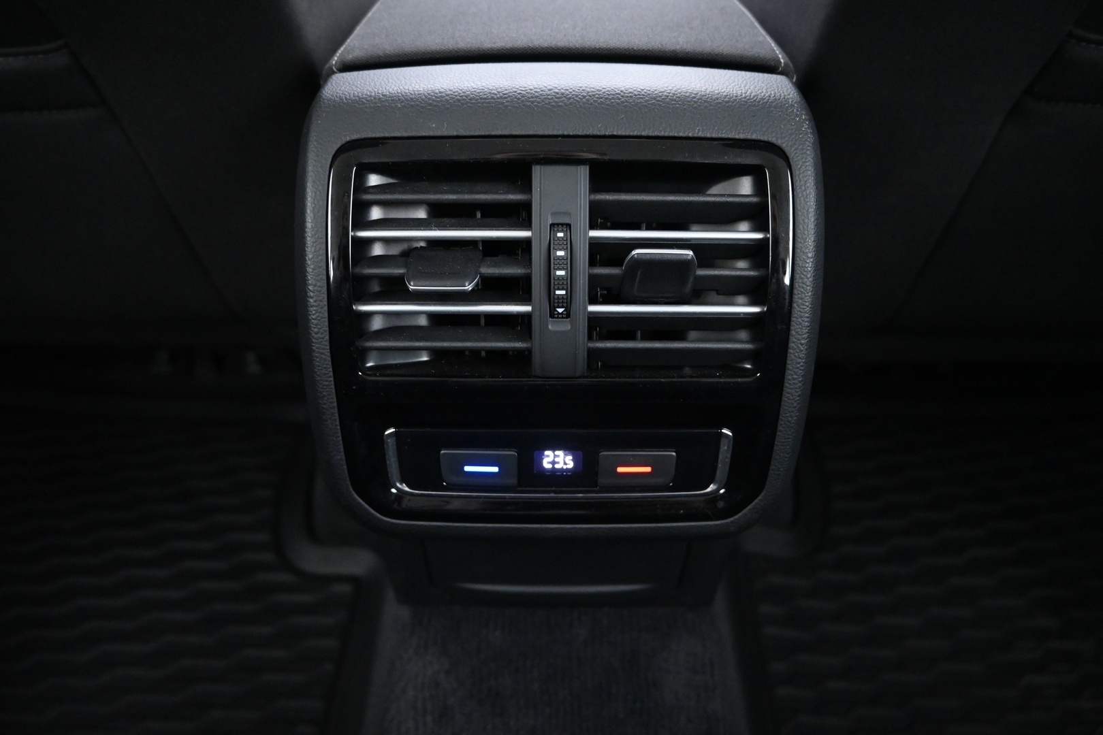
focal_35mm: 24
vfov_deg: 53.1
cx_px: 552
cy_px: 368
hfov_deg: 73.7
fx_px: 735
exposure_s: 1/8
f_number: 3.5
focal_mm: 16
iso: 4000
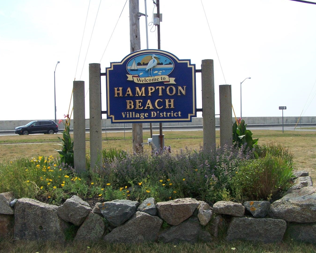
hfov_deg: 44.8
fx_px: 384
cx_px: 157
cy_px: 126
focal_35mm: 41
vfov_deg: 36.5
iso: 80
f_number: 5.6
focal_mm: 6.3
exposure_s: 1/500
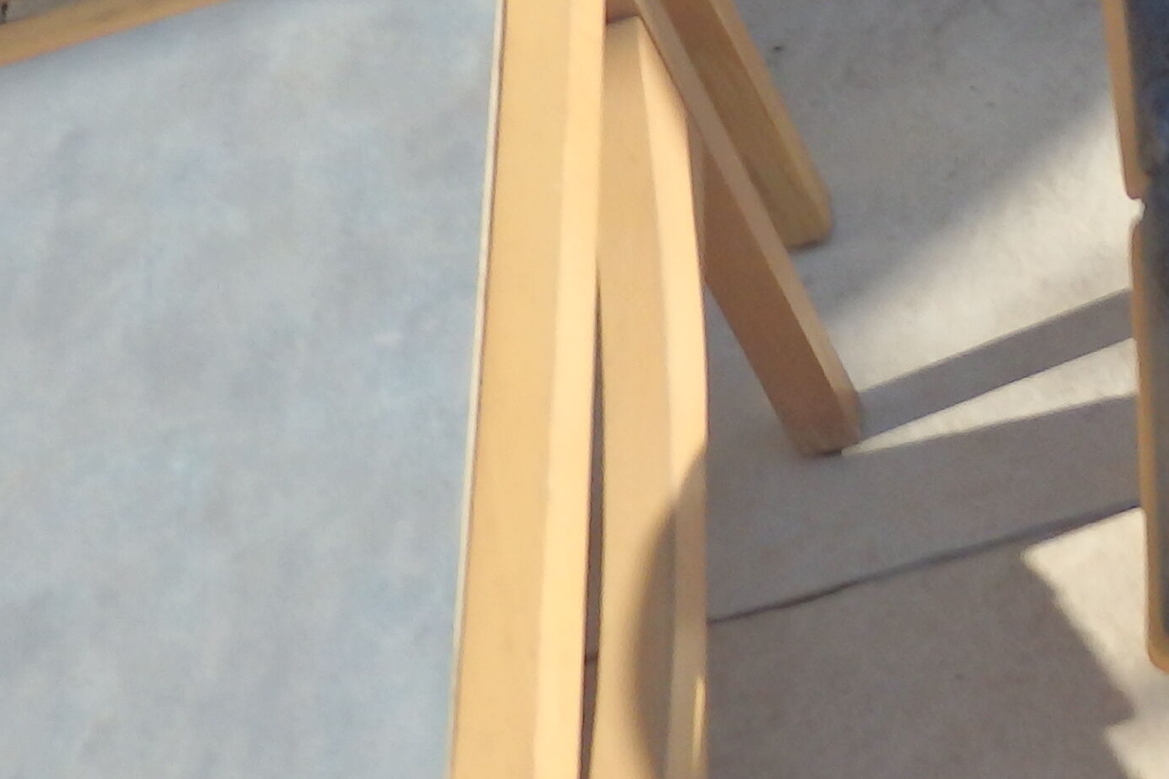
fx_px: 2793
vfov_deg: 15.9
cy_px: 368
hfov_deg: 23.1
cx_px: 1009
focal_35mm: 86
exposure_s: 1/200
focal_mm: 4.5
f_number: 8.7
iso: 125
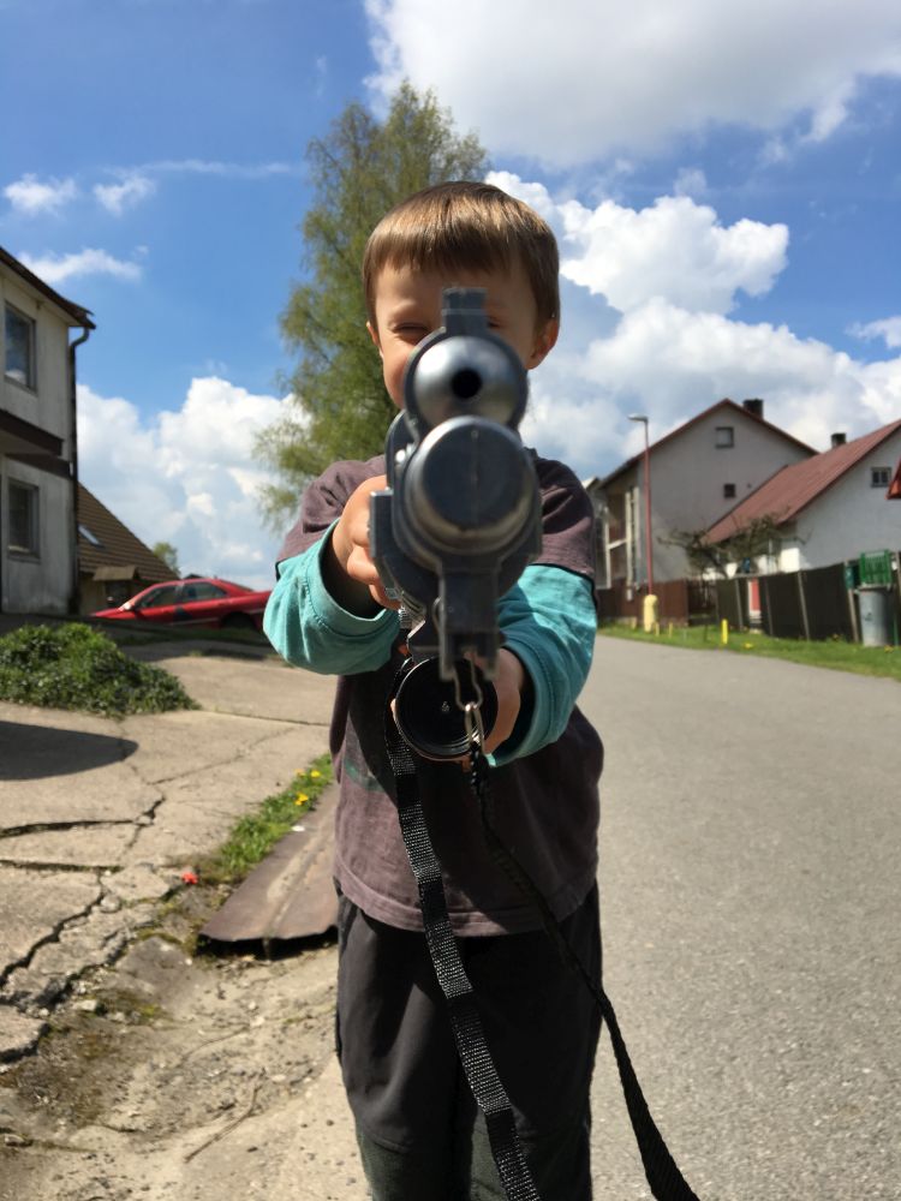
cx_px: 450
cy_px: 600
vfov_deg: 61.7
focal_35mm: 29
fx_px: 1006
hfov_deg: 48.2
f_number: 2.2
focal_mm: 4.15
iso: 25
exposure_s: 1/1709
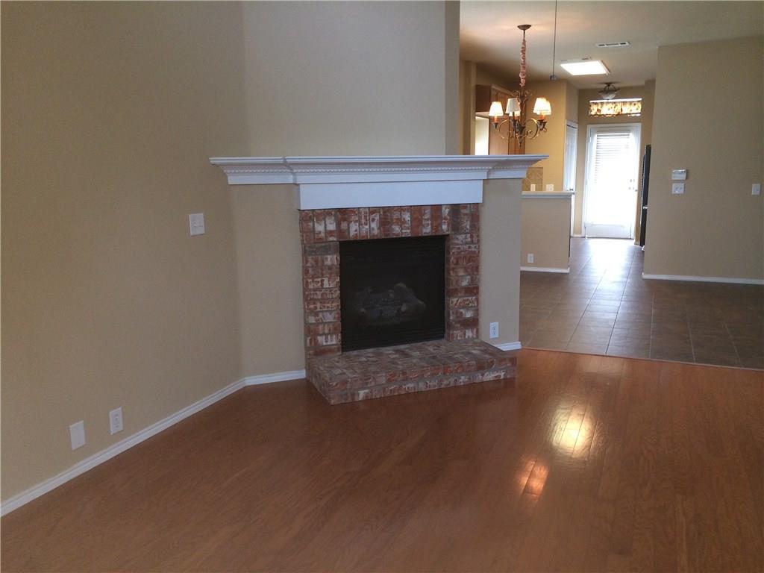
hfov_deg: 60.0
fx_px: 662
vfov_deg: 46.8
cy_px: 286
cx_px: 382
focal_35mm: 30
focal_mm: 4.12
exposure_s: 1/30
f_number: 2.2
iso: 160
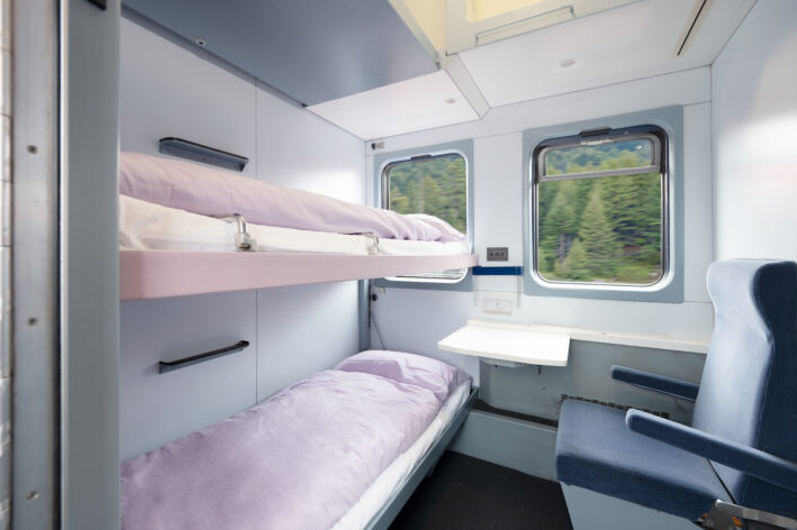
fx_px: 332
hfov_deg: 100.3
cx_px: 374
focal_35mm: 15
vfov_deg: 77.2
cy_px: 283
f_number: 5.6
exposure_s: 1/2.5
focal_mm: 14
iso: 200
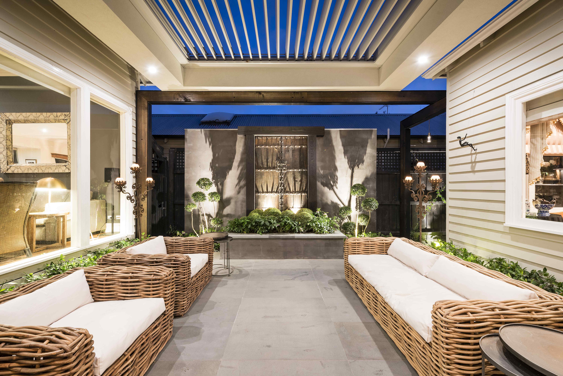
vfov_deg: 81.3
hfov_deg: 104.2
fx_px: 219
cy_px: 188
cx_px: 282
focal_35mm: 14
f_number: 11
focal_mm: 14
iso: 400
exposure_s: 20
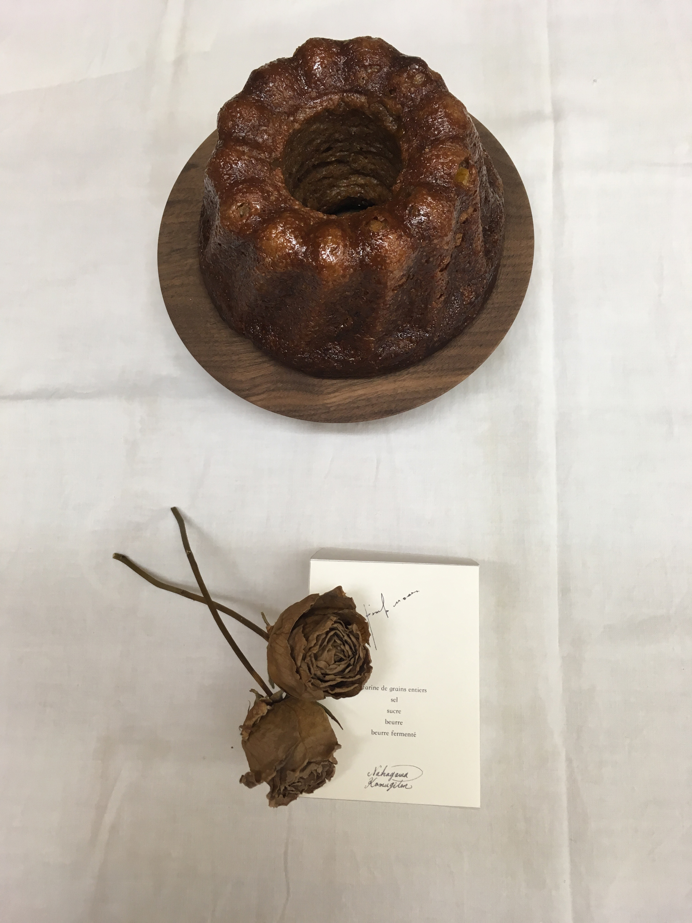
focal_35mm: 29
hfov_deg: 48.2
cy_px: 462
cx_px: 346
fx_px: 773
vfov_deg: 61.7
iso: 50
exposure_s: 1/30
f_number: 2.2
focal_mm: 4.15
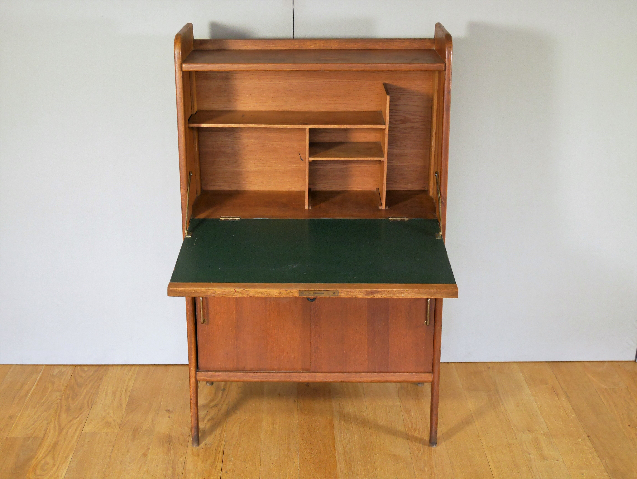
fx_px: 847
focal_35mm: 46
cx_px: 318
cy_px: 240
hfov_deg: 41.2
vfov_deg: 31.5
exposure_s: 1/60
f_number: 4.9
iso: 1000
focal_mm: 23
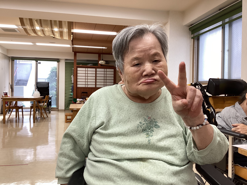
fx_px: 221
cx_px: 124
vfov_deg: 45.4
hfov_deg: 58.4
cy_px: 92
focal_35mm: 31
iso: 80
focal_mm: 3.3
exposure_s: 1/50
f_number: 2.4
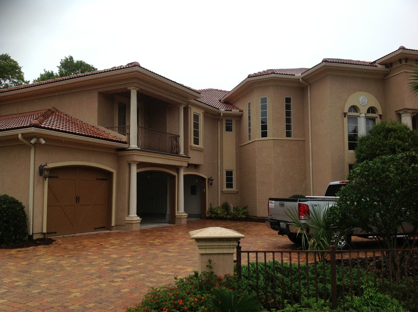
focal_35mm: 35
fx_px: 422
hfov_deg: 52.7
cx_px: 209
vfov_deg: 40.6
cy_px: 156
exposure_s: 1/1374
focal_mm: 4.28
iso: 50
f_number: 2.4
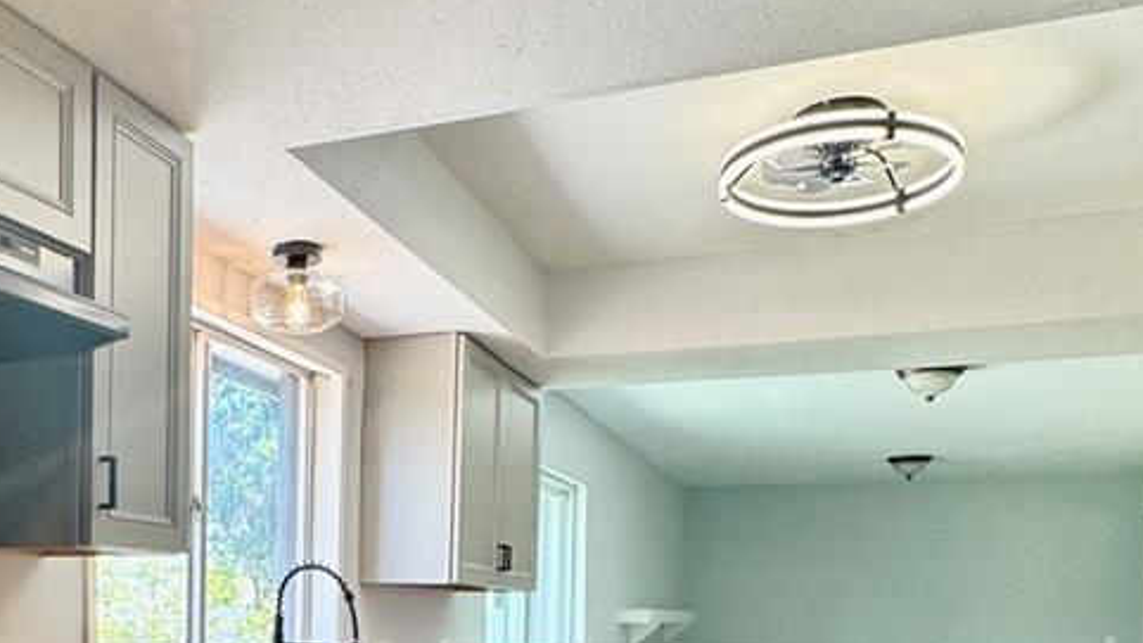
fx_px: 1152
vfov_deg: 29.2
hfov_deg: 51.6
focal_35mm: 38
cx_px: 365
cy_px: 636
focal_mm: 2.22
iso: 80
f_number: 2.2
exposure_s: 1/120
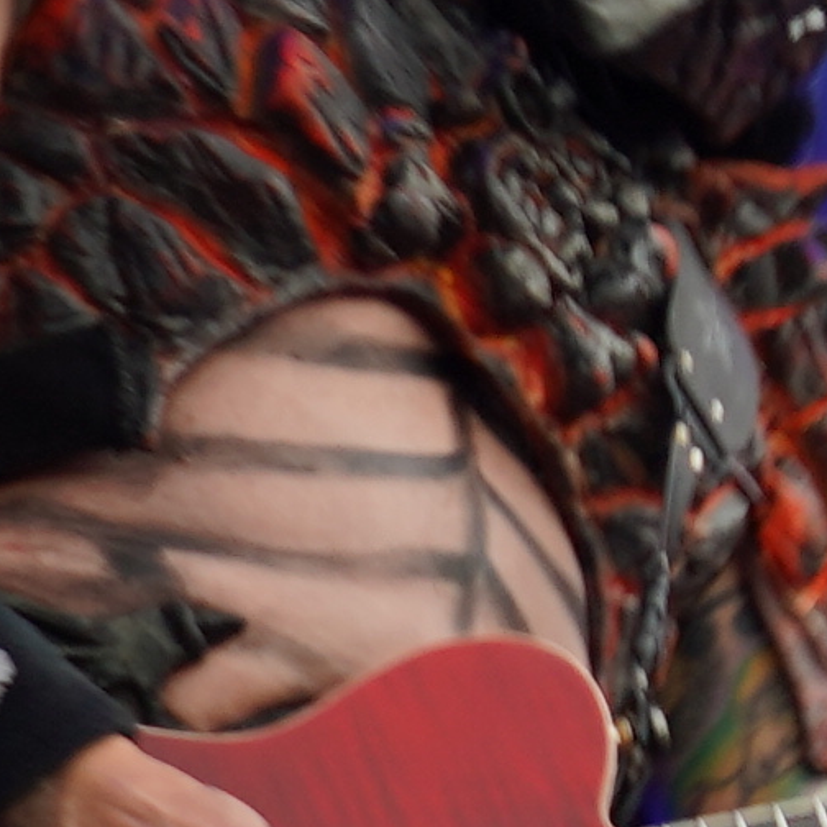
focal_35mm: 415
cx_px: 2535
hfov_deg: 4.1
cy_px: 1368
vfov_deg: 4.2
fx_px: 11217
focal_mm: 41
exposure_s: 1/60
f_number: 4.5
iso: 100
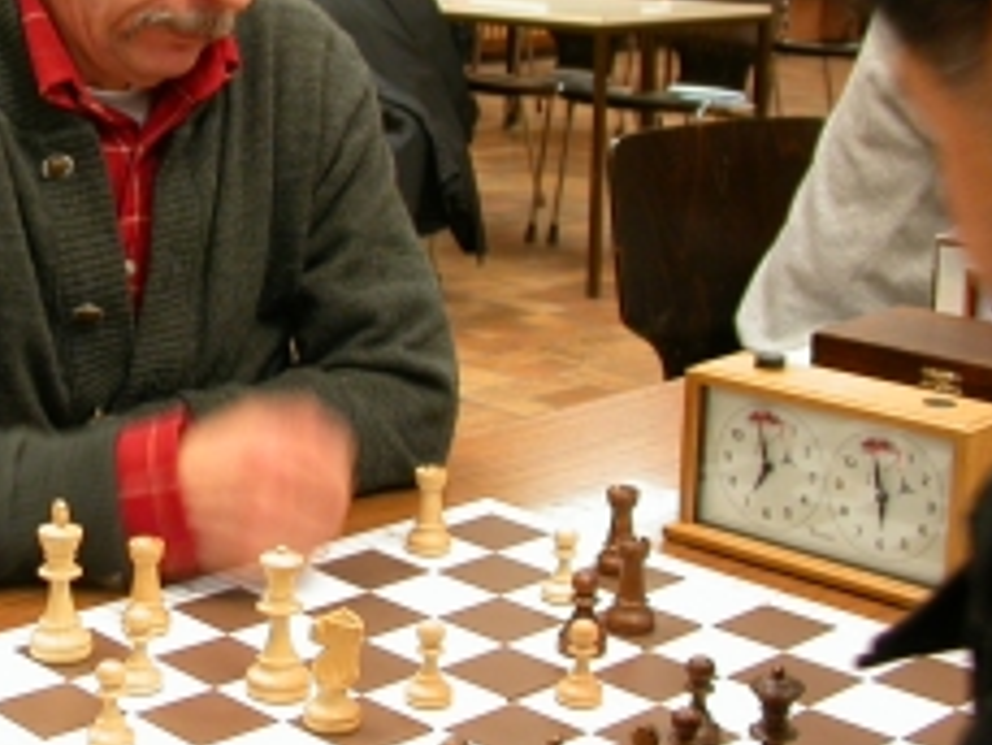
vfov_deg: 21.0
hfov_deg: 26.8
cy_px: 264
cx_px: 87
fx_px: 2007
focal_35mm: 70
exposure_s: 1/7.5
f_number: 2.6
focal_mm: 7.85
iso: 100
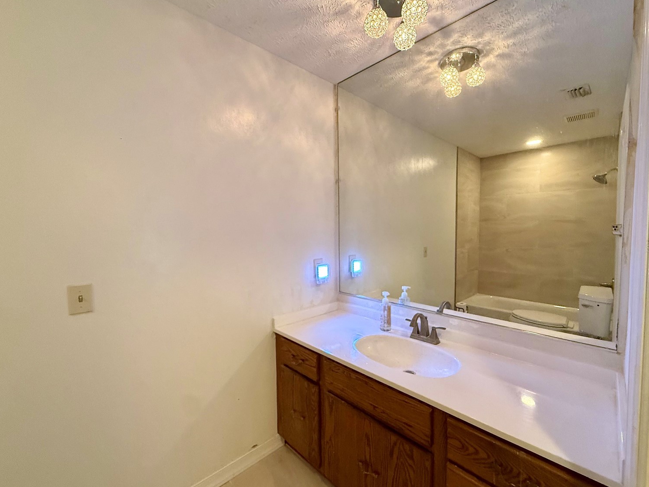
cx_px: 339
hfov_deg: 98.1
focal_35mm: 15
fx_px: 281
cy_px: 248
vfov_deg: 81.7
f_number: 2.2
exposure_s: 1/60
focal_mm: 2.22
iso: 320
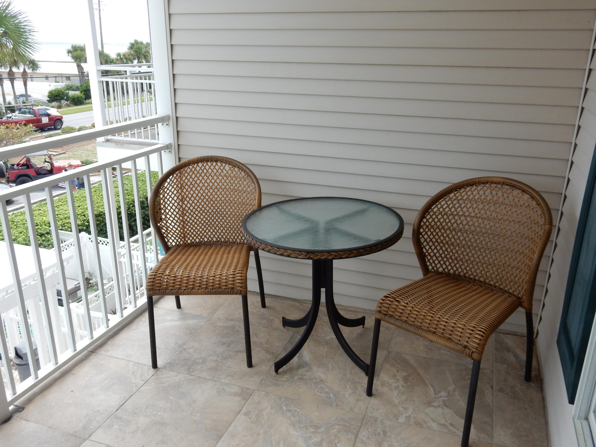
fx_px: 517
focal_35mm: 30
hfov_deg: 60.0
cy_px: 224
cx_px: 298
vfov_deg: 46.8
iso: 125
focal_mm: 5.4
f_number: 4
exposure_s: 1/500
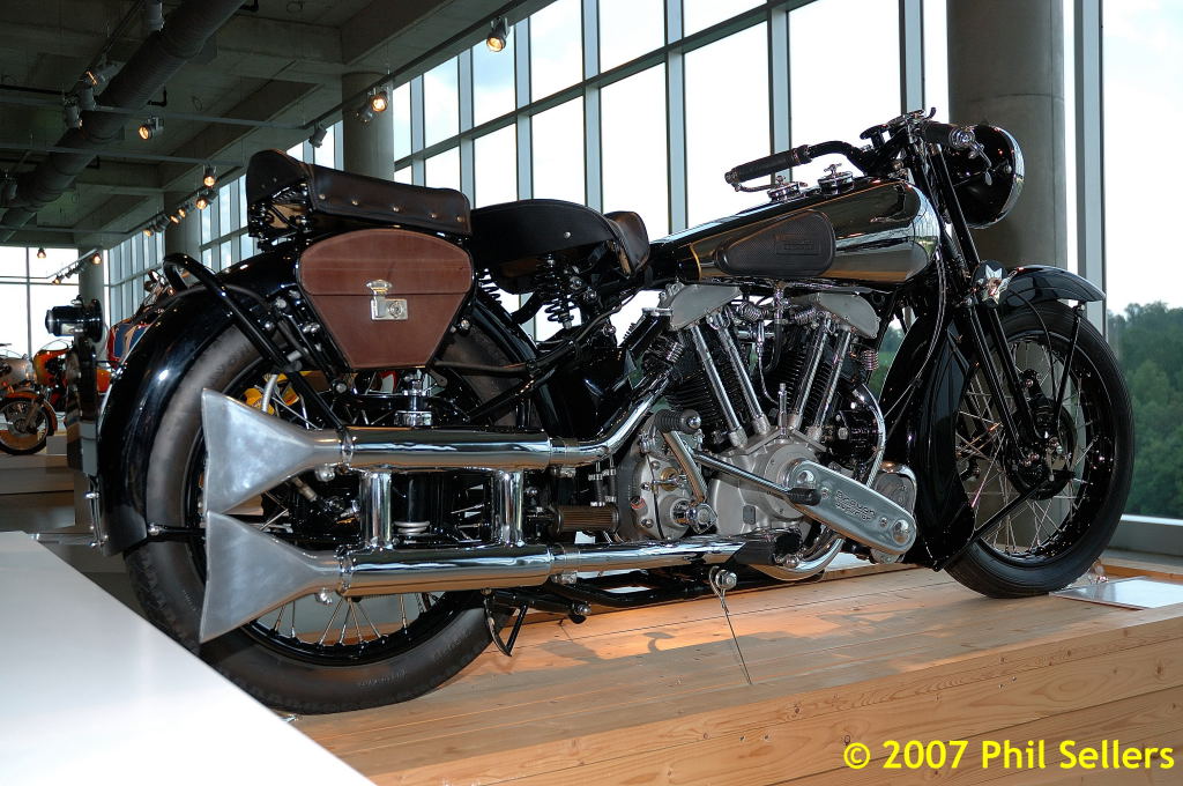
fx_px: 1231
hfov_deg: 51.3
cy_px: 393
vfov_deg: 35.4
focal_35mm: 38
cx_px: 592
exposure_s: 1/125
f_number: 4
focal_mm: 25
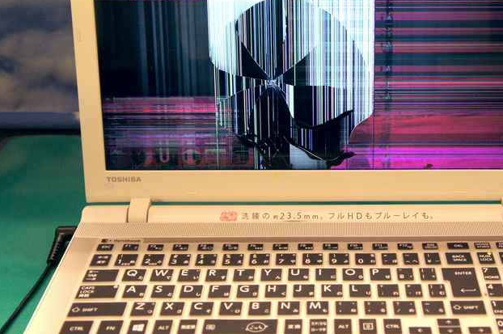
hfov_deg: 32.7
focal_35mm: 61
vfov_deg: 22.1
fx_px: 851
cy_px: 95
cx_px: 327
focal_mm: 28
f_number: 4
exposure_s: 1/160
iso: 1000
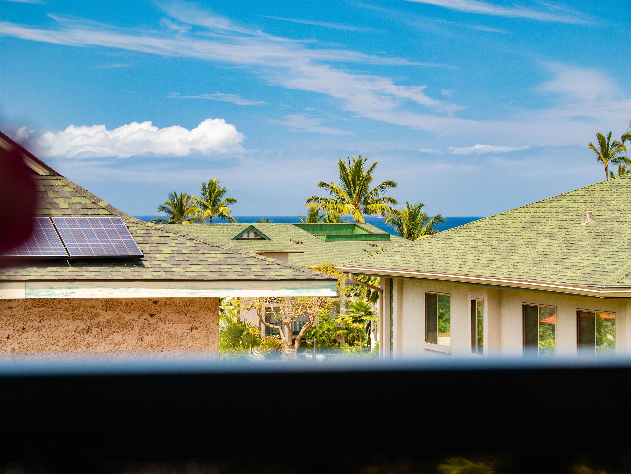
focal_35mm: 116
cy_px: 237
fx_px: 2116
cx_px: 316
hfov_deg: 17.0
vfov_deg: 12.8
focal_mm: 58
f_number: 5.6
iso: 400
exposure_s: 1/320
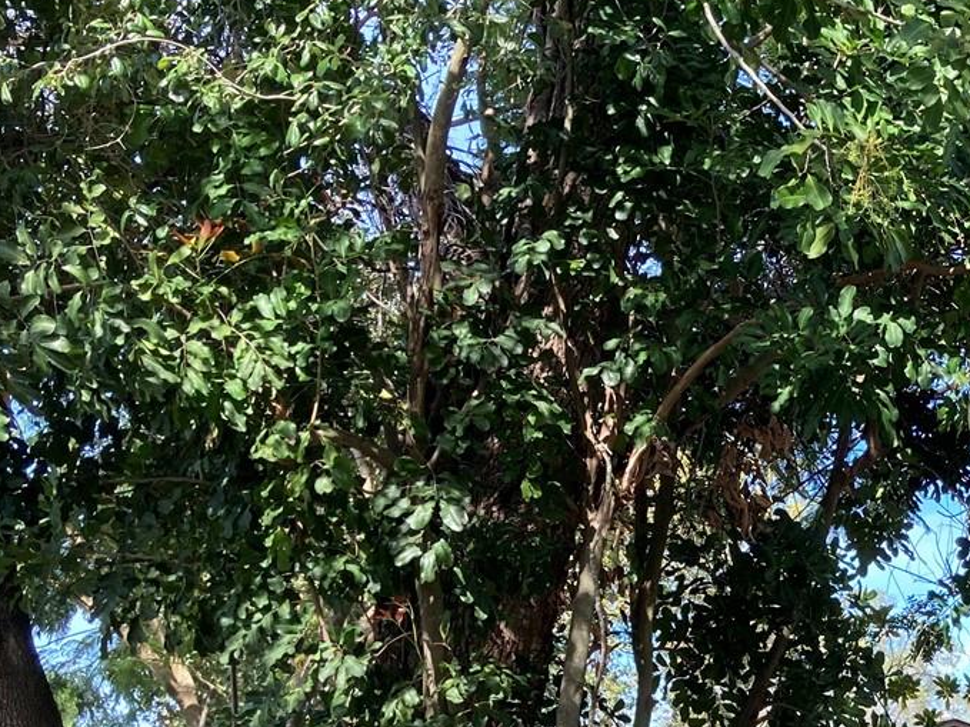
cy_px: 813
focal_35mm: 66
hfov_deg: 27.5
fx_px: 1849
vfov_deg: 21.1
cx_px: 1000
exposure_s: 1/233
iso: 20
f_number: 1.8
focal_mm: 3.99
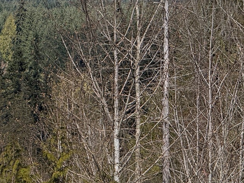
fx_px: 2149
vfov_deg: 4.9
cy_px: -21
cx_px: -28
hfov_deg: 6.5
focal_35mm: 305
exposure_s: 1/2358
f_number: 2.8
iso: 50
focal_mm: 15.66
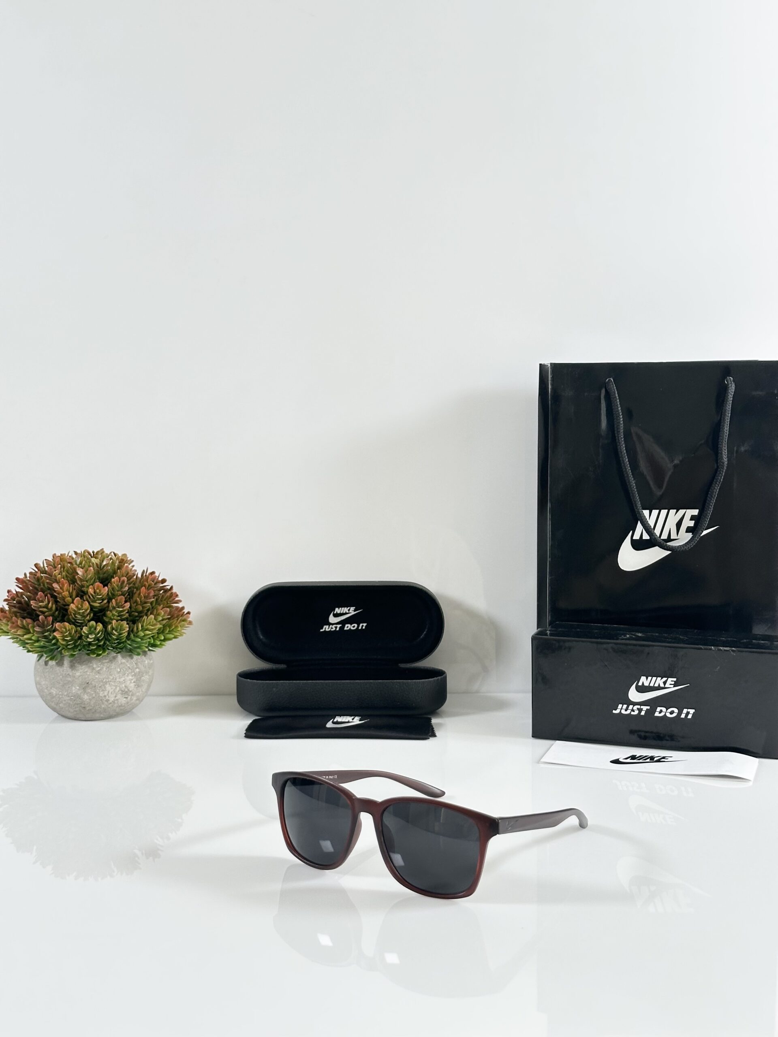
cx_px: 389
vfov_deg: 39.7
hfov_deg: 30.3
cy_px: 518
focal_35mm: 48
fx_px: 1438
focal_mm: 6.86
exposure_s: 1/102
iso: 80
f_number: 1.78
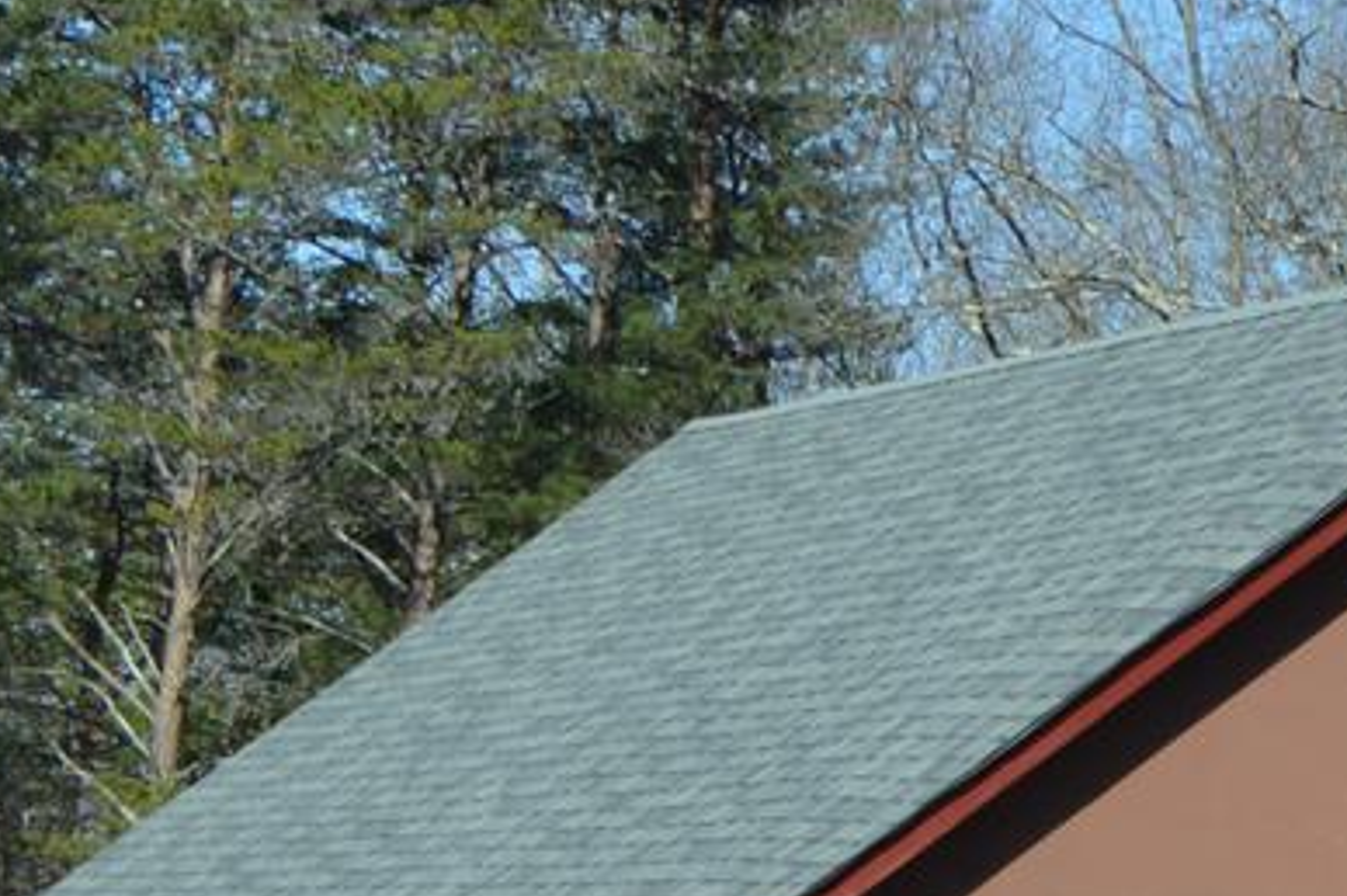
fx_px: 7103
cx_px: 1066
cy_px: 693
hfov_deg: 10.8
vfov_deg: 7.2
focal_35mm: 190
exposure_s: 1/200
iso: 100
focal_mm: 24
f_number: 7.1
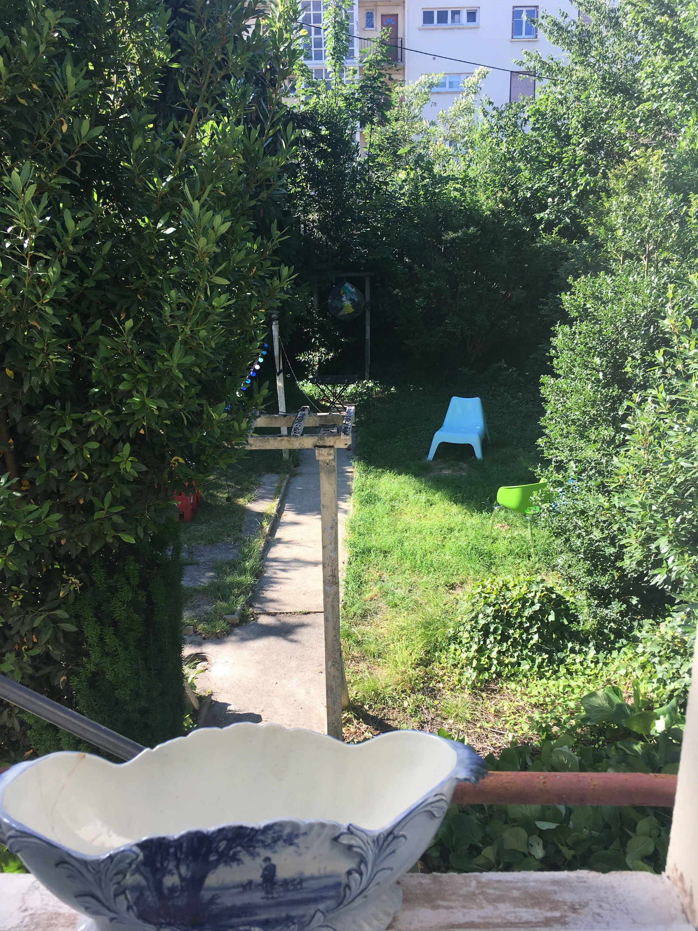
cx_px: 349
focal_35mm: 29
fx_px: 780
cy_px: 466
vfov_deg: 61.7
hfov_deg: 48.2
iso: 25
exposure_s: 1/422
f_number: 2.2
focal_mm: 4.15
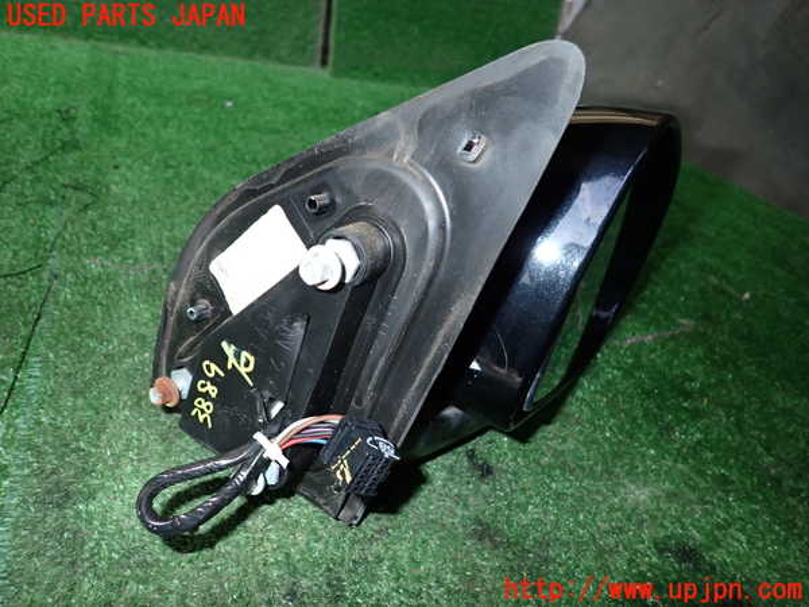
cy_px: 304
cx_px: 404
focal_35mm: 25
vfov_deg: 54.9
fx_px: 584
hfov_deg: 69.4
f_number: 5.6
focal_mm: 4.5
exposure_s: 1/30
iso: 320
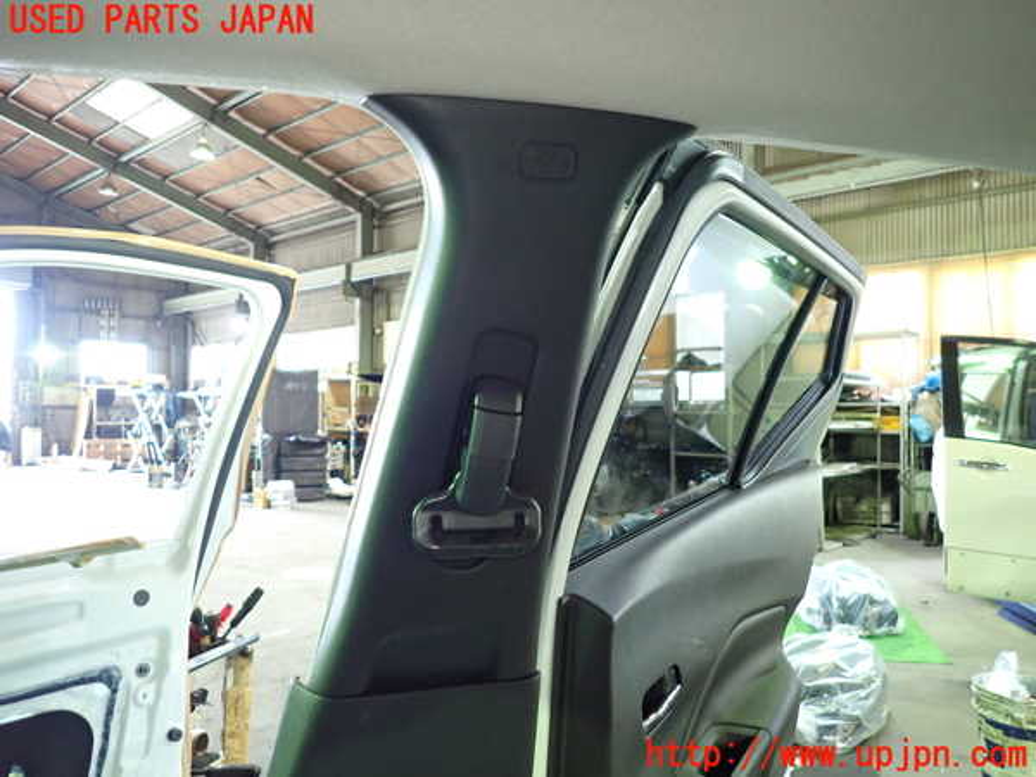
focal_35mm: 25
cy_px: 388
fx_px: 748
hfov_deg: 69.4
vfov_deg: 54.9
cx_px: 518
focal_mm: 4.5
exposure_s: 1/30
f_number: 2
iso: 640
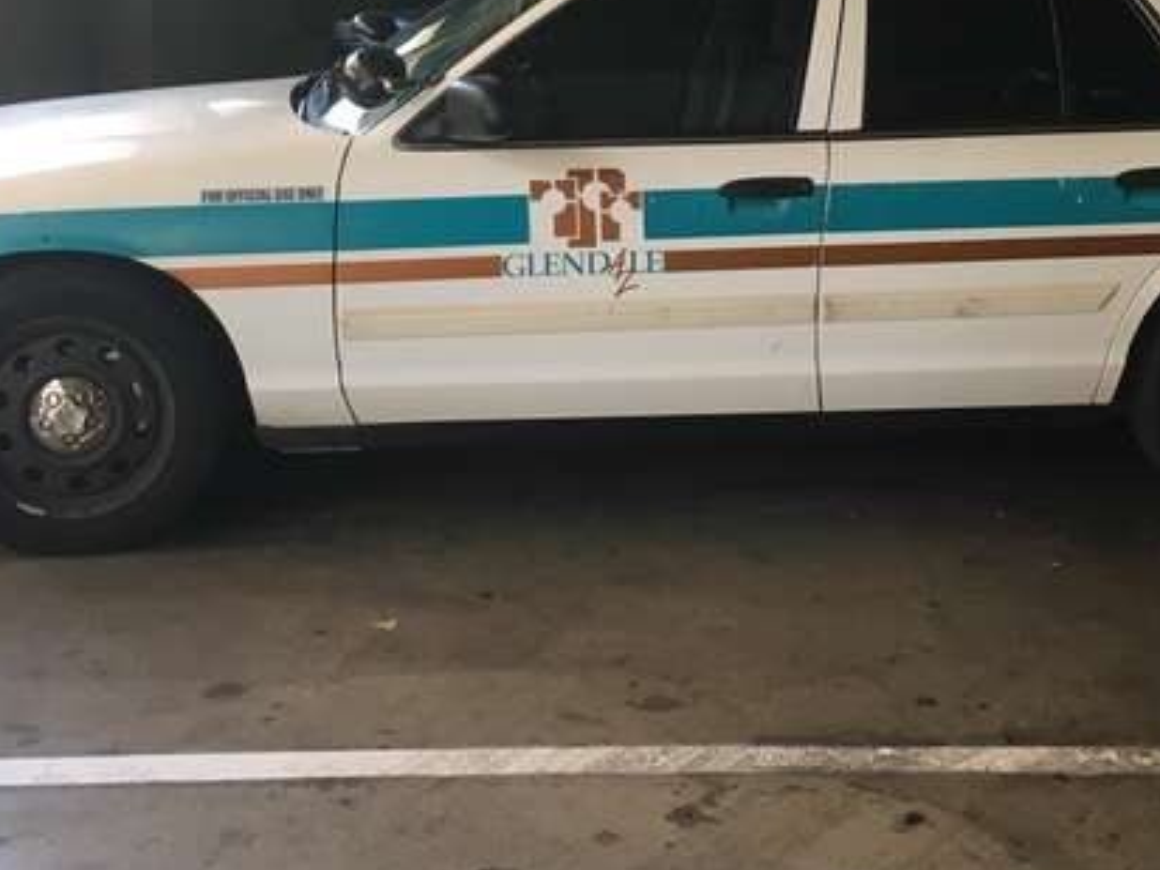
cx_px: 648
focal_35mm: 54
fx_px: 1810
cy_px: 225
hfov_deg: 35.5
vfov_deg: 26.7
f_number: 2.2
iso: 25
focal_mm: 4.15
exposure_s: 1/30
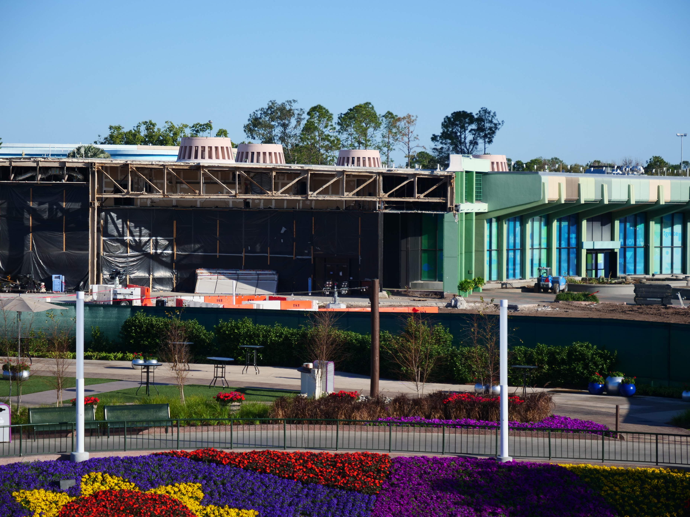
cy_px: 258
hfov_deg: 17.6
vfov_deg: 13.2
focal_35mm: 112
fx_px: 2232
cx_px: 345
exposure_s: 1/800
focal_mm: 56
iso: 200
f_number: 4
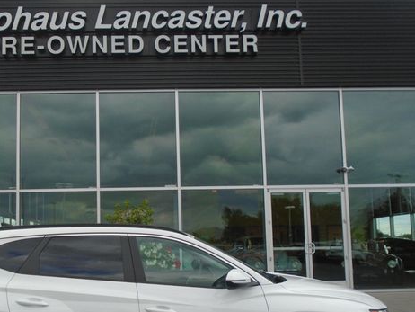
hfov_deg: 50.5
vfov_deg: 39.2
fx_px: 432
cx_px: 143
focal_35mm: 36
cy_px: 210
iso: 100
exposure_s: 1/800
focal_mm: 4.6
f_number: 3.2
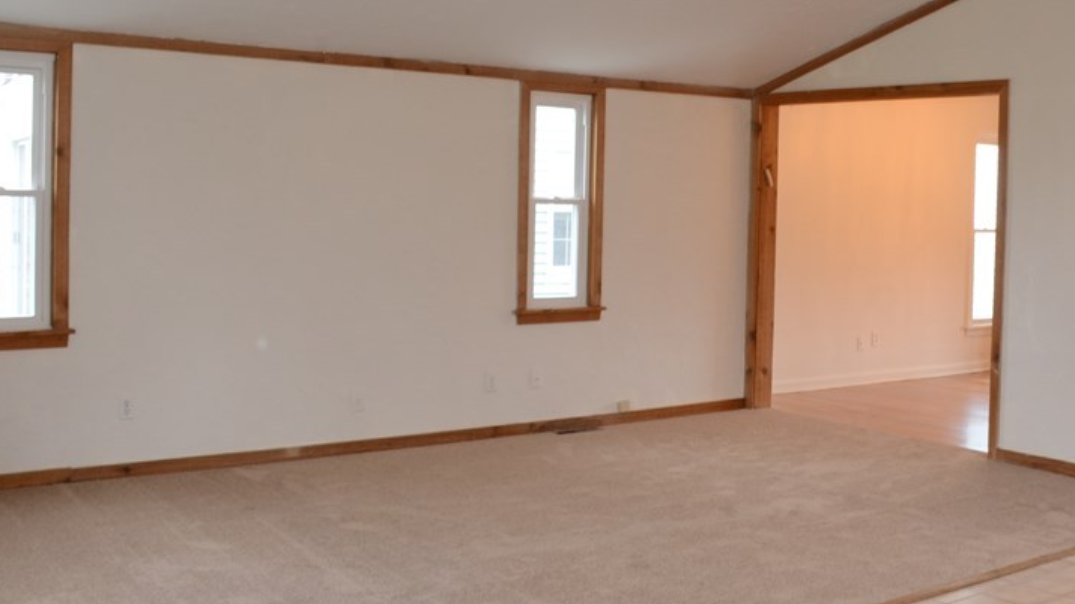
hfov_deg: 46.6
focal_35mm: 43
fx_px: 1226
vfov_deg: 27.6
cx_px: 716
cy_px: 219
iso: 400
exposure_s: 1/10
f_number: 11
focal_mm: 18
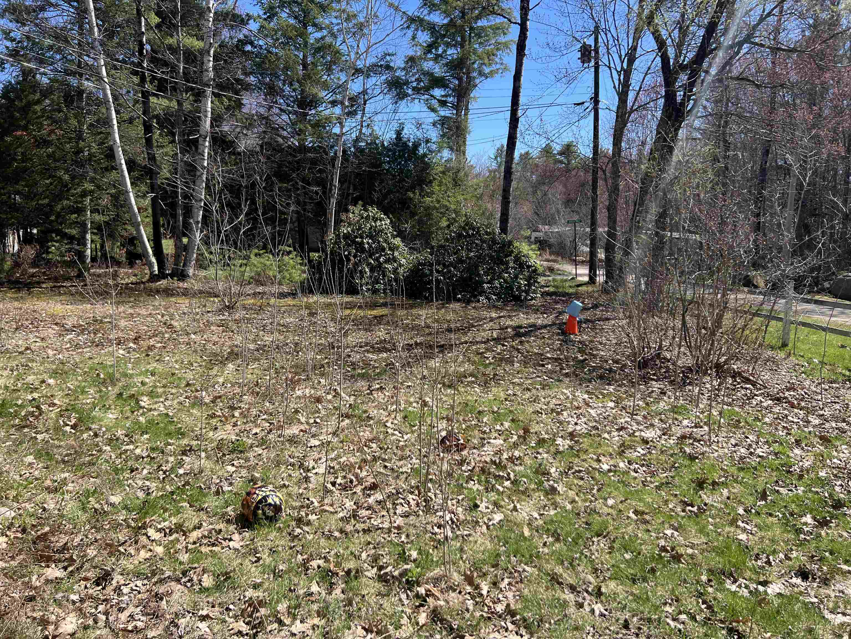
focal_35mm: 26
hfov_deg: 67.3
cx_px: 426
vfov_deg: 53.1
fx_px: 639
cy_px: 320
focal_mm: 5.7
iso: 50
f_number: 1.5
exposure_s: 1/2299
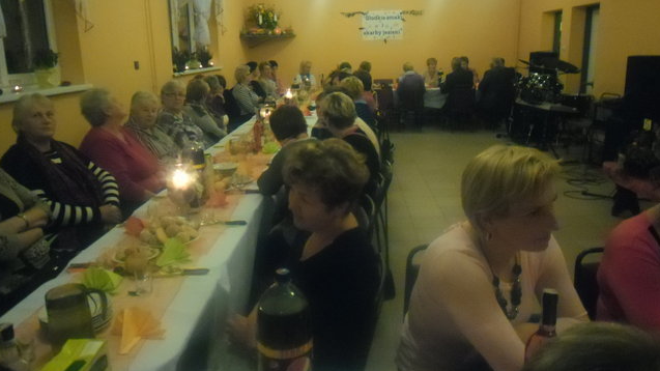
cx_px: 328
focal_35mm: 30
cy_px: 169
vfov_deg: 38.9
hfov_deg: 64.3
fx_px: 525
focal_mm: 4.8
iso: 640
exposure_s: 1/22
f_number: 2.9
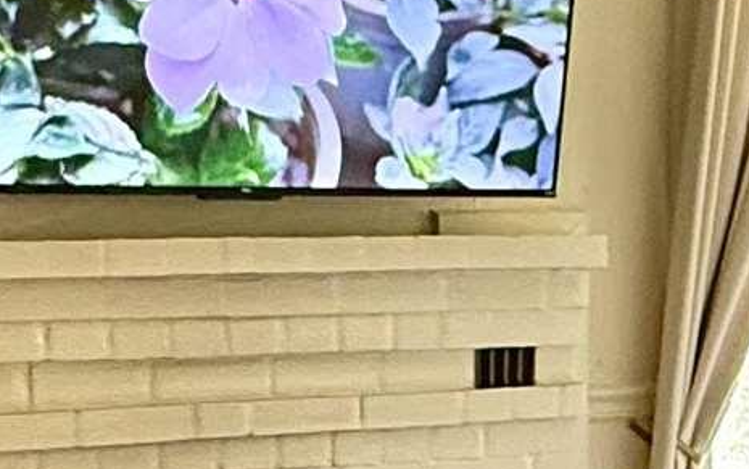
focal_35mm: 98
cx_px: 321
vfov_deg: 13.2
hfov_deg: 21.2
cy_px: 440
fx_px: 2001
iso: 400
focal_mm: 2.22
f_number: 2.2
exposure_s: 1/120
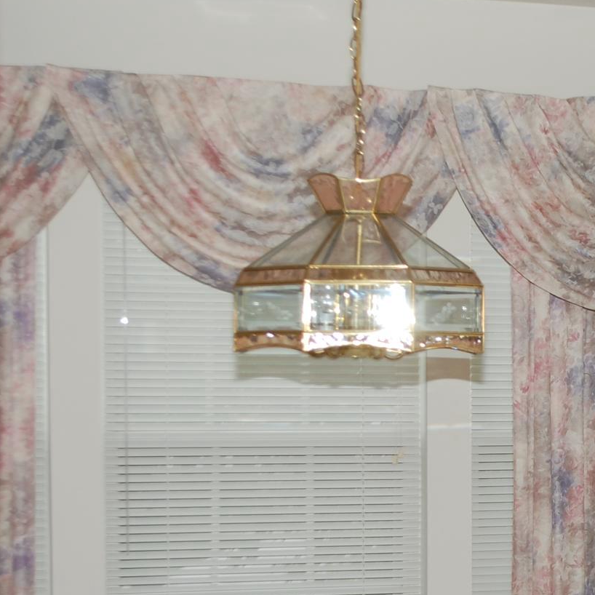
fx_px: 1984
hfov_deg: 16.6
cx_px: 624
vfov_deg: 16.9
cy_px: 464
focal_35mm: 102
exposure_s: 1/60
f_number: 5
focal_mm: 32
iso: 200
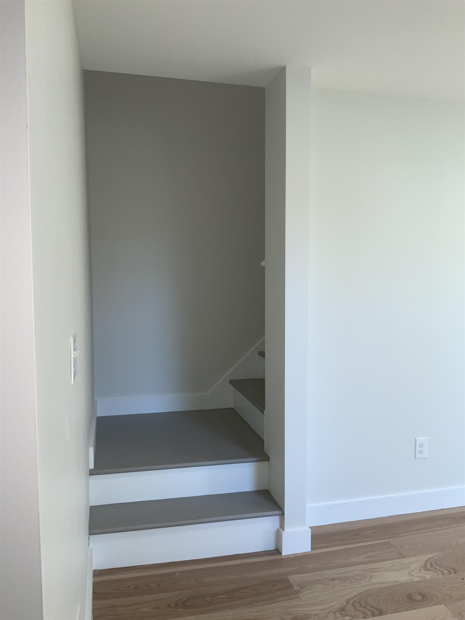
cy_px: 310
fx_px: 519
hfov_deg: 48.2
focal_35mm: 29
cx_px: 232
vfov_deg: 61.7
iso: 32
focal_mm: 3
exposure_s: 1/120
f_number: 1.8
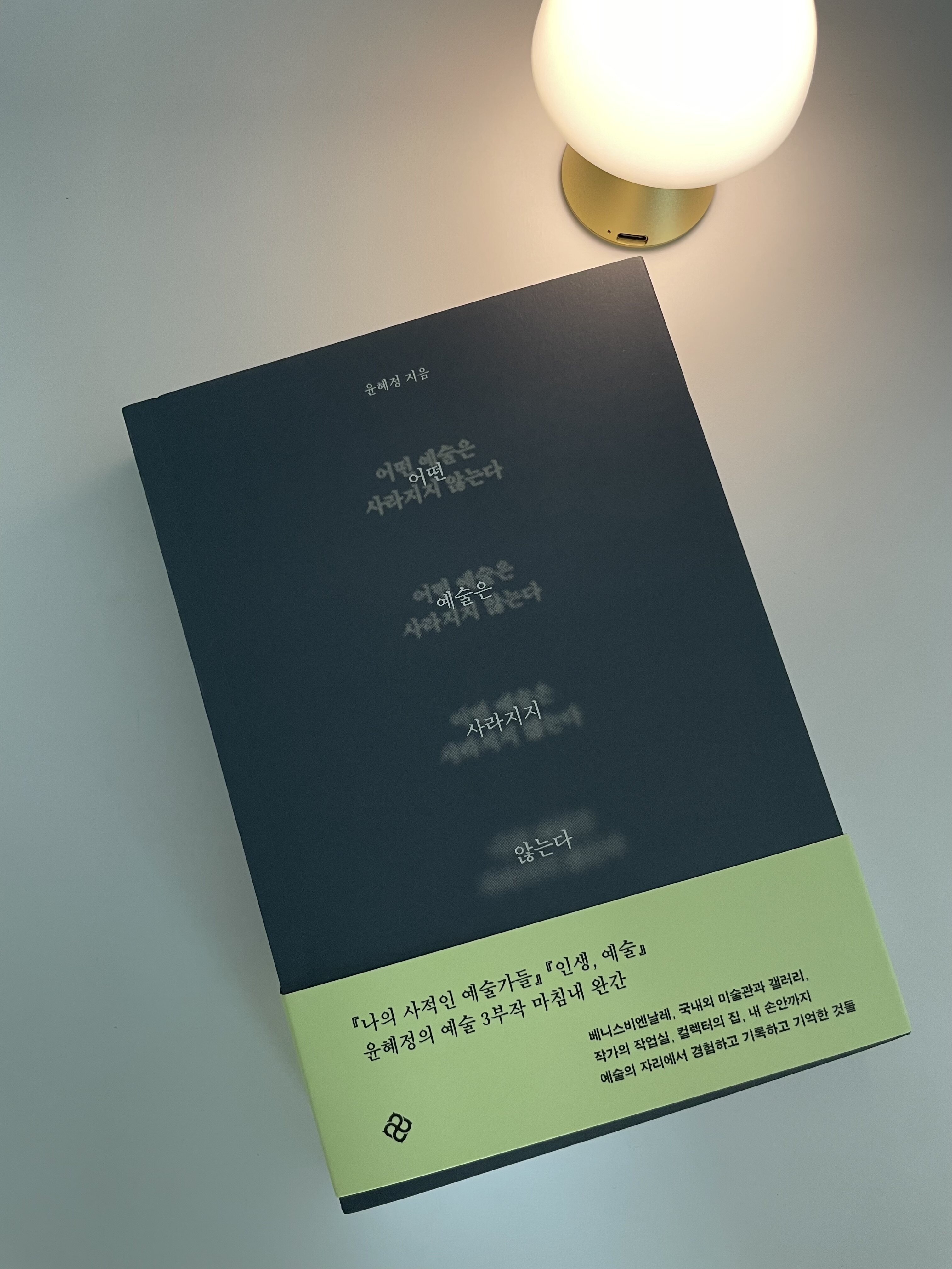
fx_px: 953
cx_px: 476
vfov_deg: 67.3
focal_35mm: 26
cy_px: 634
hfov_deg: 53.1
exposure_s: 1/51
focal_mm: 4.2
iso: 125
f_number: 1.6
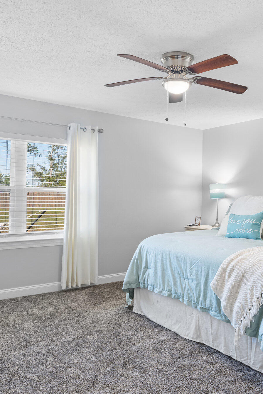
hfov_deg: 40.2
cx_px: 190
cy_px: 199
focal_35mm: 32
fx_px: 351
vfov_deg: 58.7
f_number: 7.1
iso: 500
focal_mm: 21
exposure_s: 1/1.67
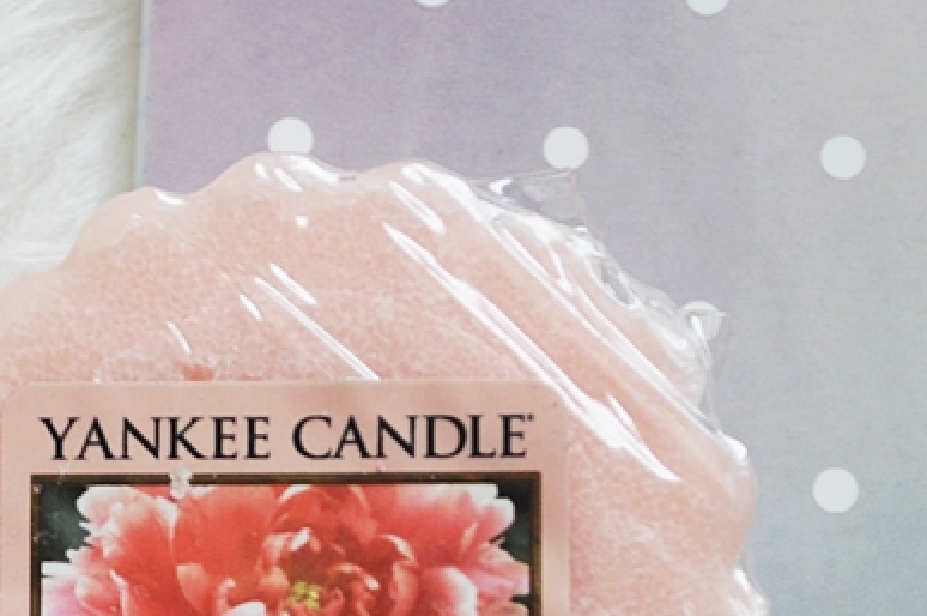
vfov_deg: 7.0
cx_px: 201
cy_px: 678
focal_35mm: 194
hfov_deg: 10.6
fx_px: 4989
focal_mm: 50
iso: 200
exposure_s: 1/25
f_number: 5.6
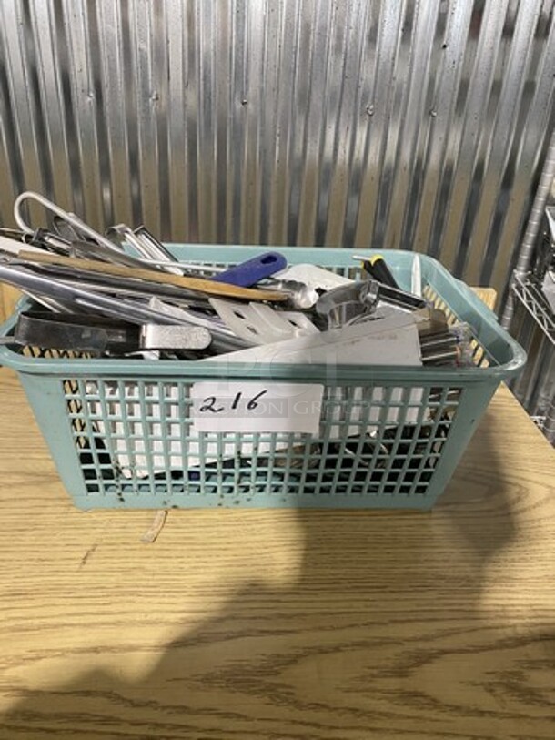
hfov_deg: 53.1
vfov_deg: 67.3
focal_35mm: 26
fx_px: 556
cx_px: 278
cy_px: 370
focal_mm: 4.25
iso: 400
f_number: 1.8
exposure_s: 1/60
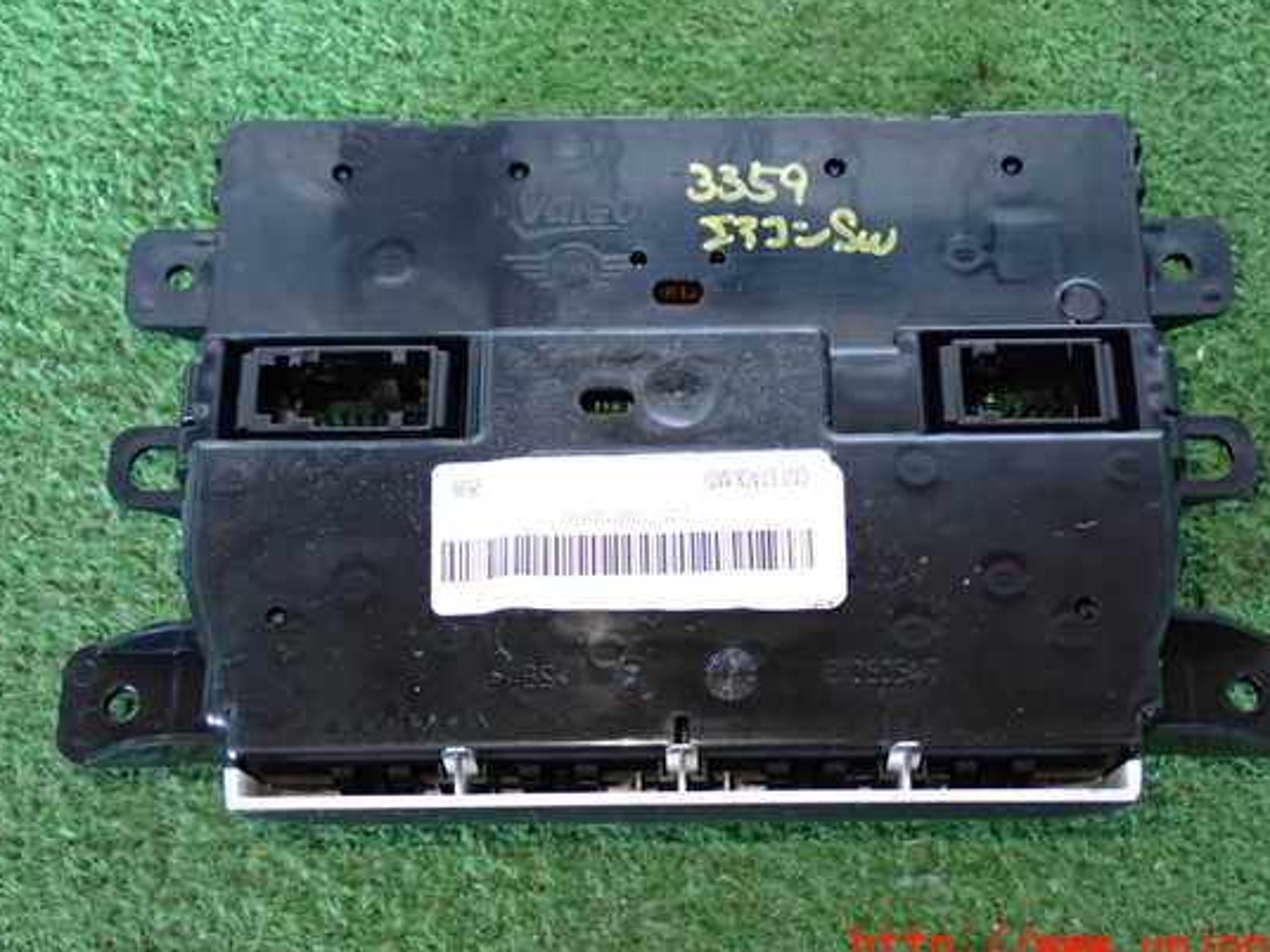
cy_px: 445
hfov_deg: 34.3
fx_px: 2055
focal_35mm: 56
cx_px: 675
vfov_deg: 26.1
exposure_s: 1/30
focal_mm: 9.01
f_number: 3.2
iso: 800
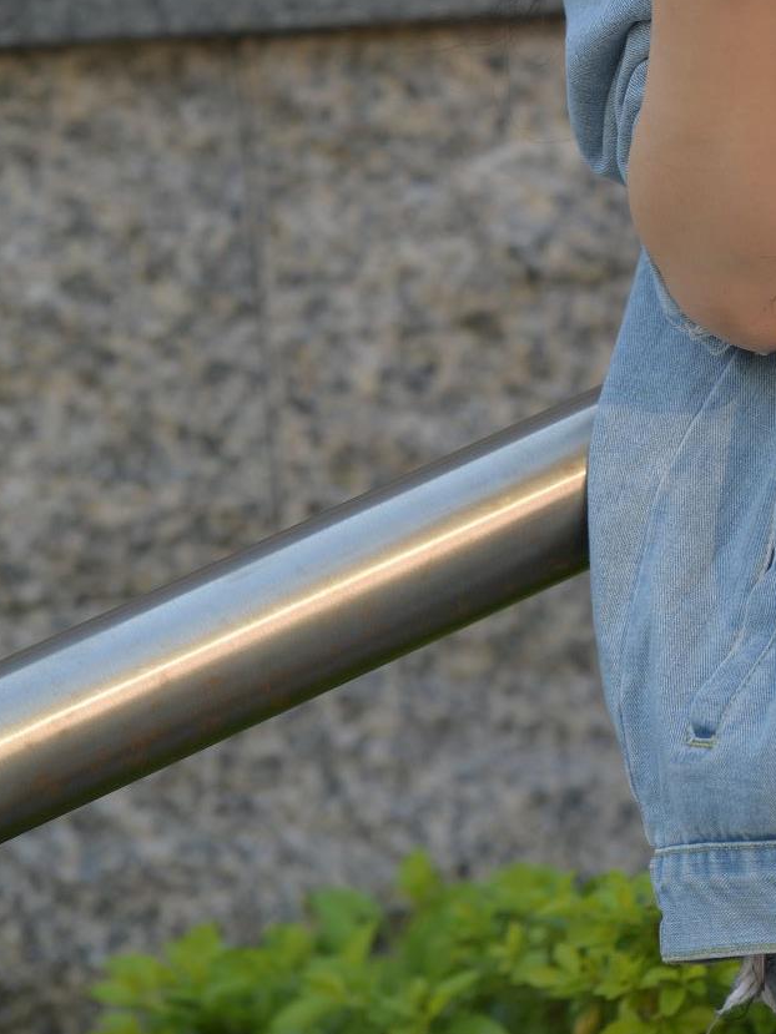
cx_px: 913
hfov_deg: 2.8
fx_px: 16017
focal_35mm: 536
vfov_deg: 3.7
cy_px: 9
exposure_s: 1/250
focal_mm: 200
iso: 125
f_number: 4
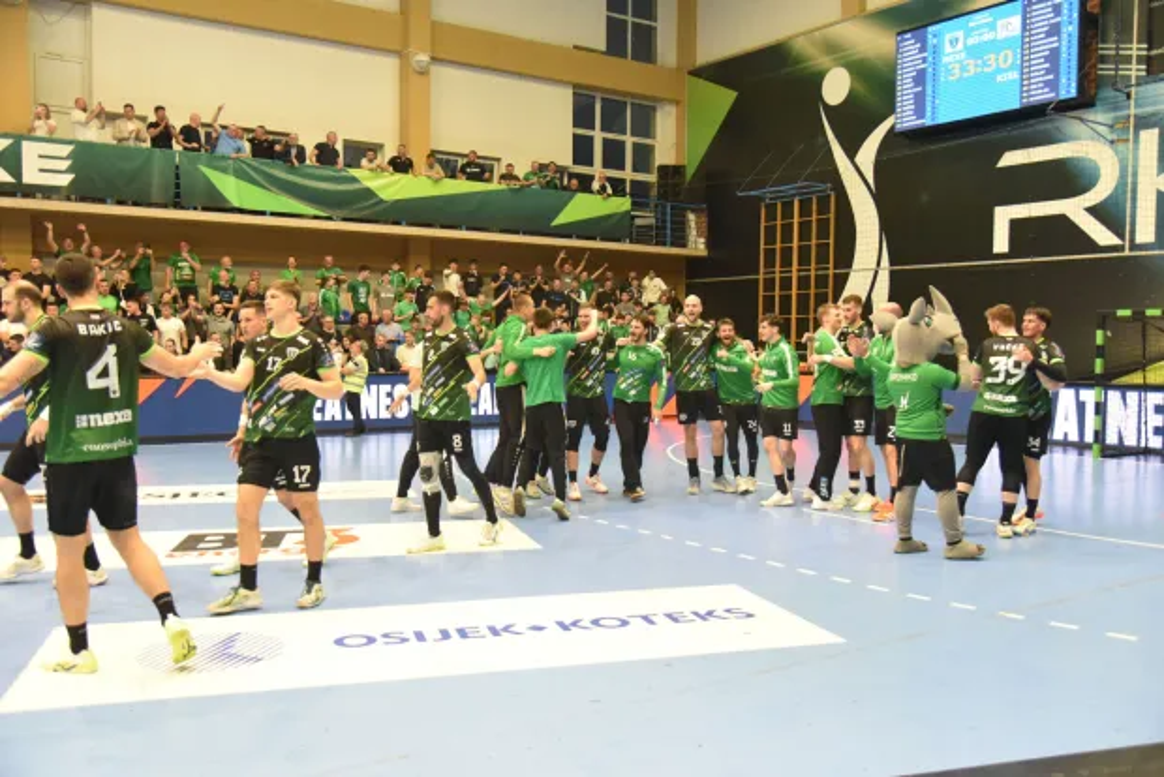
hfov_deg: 60.3
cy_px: 388
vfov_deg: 42.4
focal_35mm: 31
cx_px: 582
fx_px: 1003
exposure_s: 1/250
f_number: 4
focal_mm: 31
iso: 5000
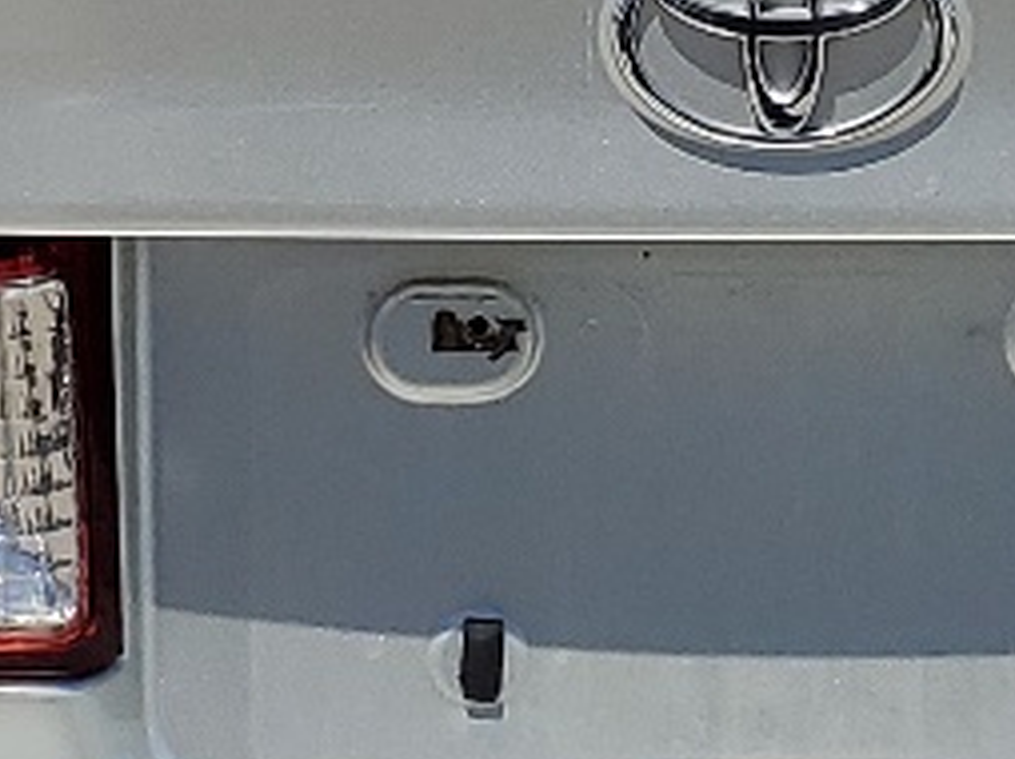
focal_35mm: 164
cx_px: 695
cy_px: 212
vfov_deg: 9.0
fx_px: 4804
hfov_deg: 12.0
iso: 50
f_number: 1.5
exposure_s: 1/5000
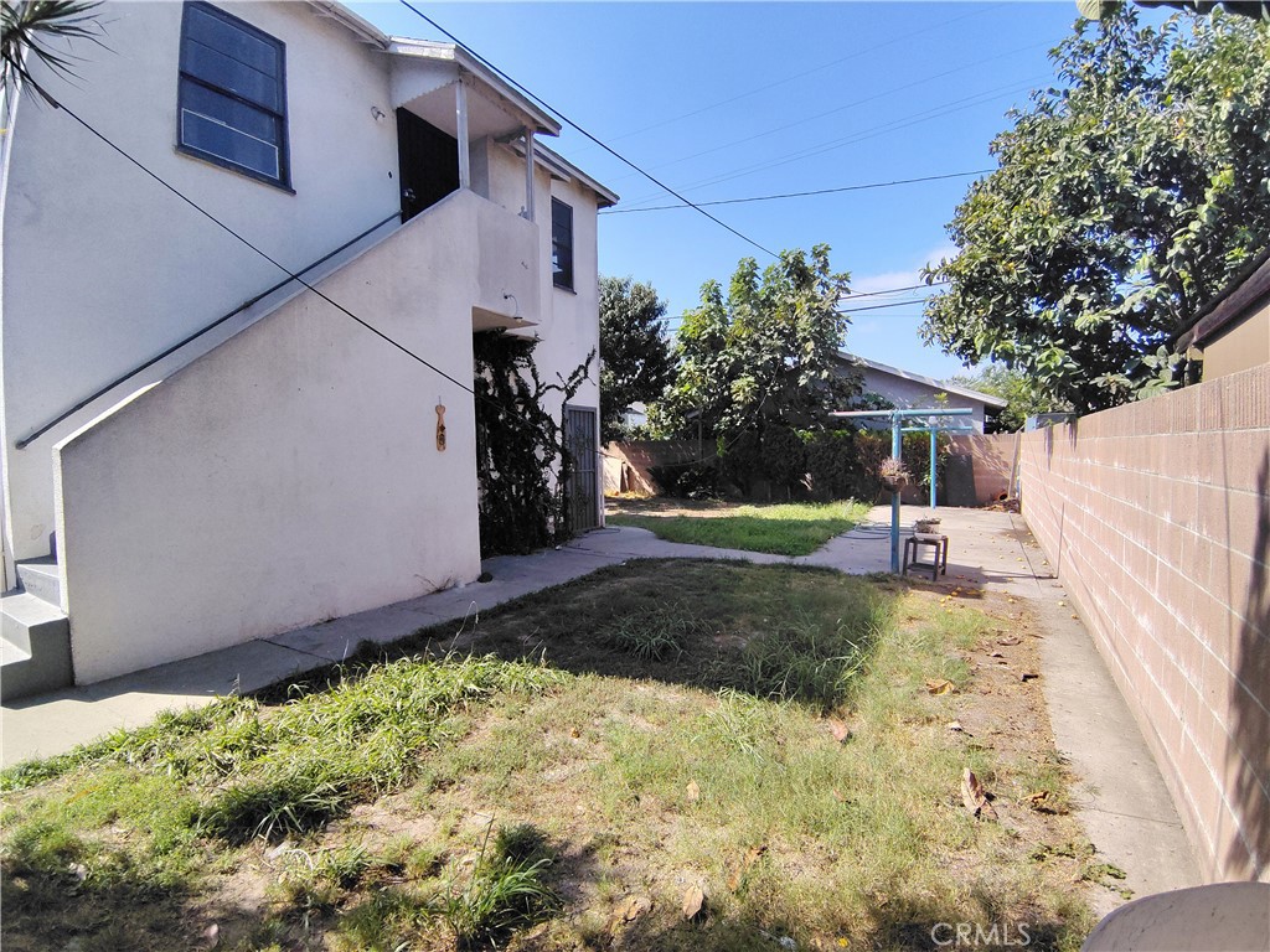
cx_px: 635
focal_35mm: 16
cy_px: 476
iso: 100
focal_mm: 2.13
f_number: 2.2
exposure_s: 1/1231
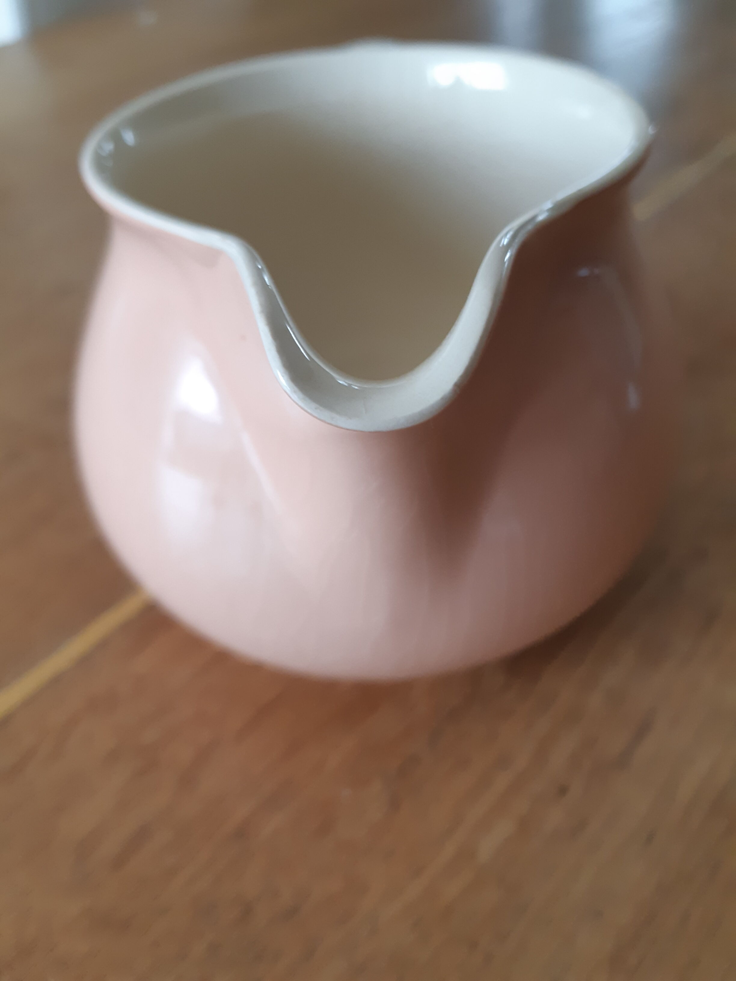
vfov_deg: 67.3
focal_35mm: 26
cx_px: 368
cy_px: 490
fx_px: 737
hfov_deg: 53.1
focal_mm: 3.93
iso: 160
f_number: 1.7
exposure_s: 1/50
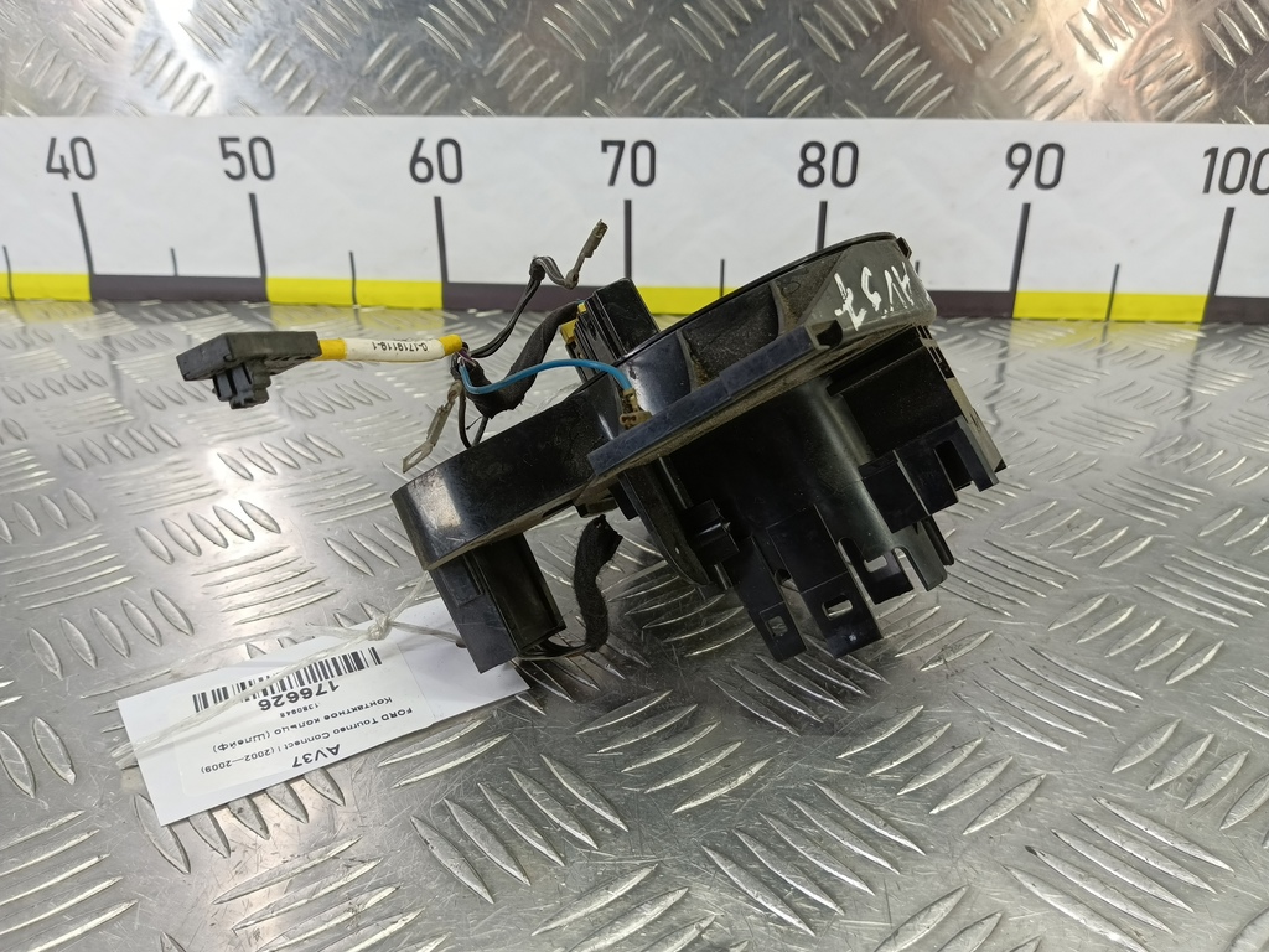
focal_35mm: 23
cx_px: 634
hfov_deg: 73.9
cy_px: 476
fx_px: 843
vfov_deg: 58.9
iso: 136
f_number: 1.6
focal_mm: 4.11
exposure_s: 1/50
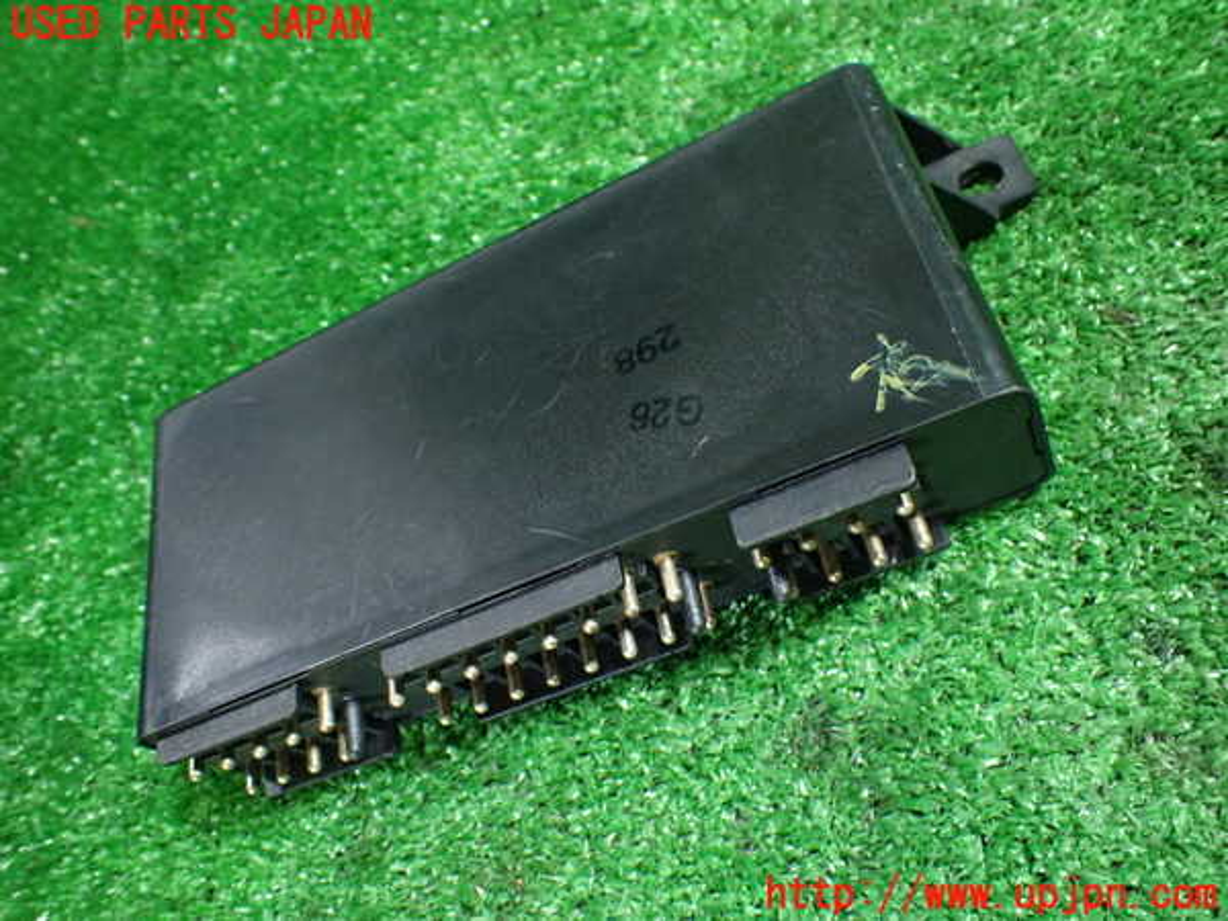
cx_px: 614
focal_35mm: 30
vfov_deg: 46.8
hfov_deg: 60.0
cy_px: 460
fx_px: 1064
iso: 800
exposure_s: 1/50
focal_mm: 5.4
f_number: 2.3
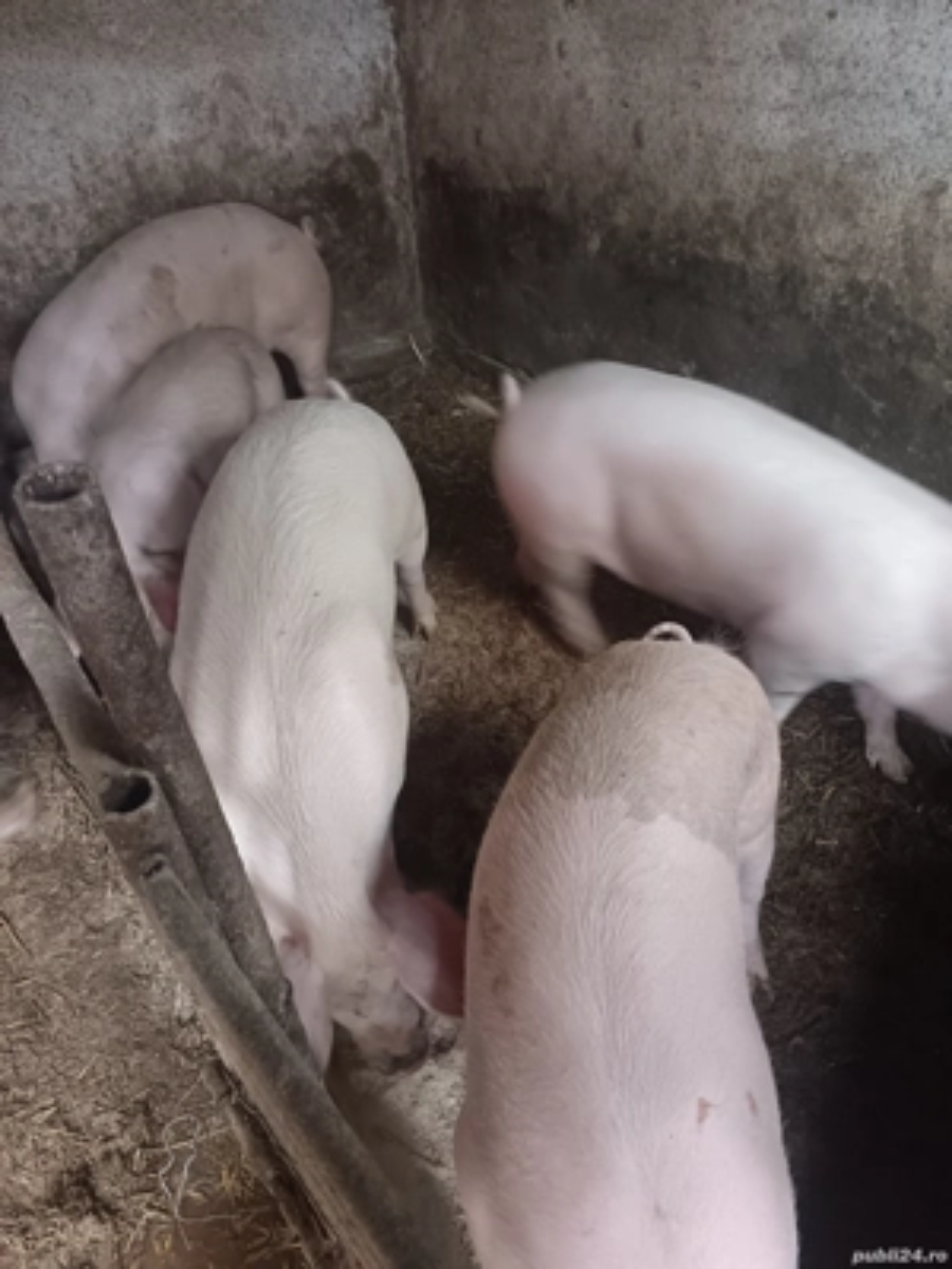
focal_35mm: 24
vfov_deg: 71.6
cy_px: 634
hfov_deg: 56.8
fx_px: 880
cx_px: 476
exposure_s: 1/16.7
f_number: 1.75
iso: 3596
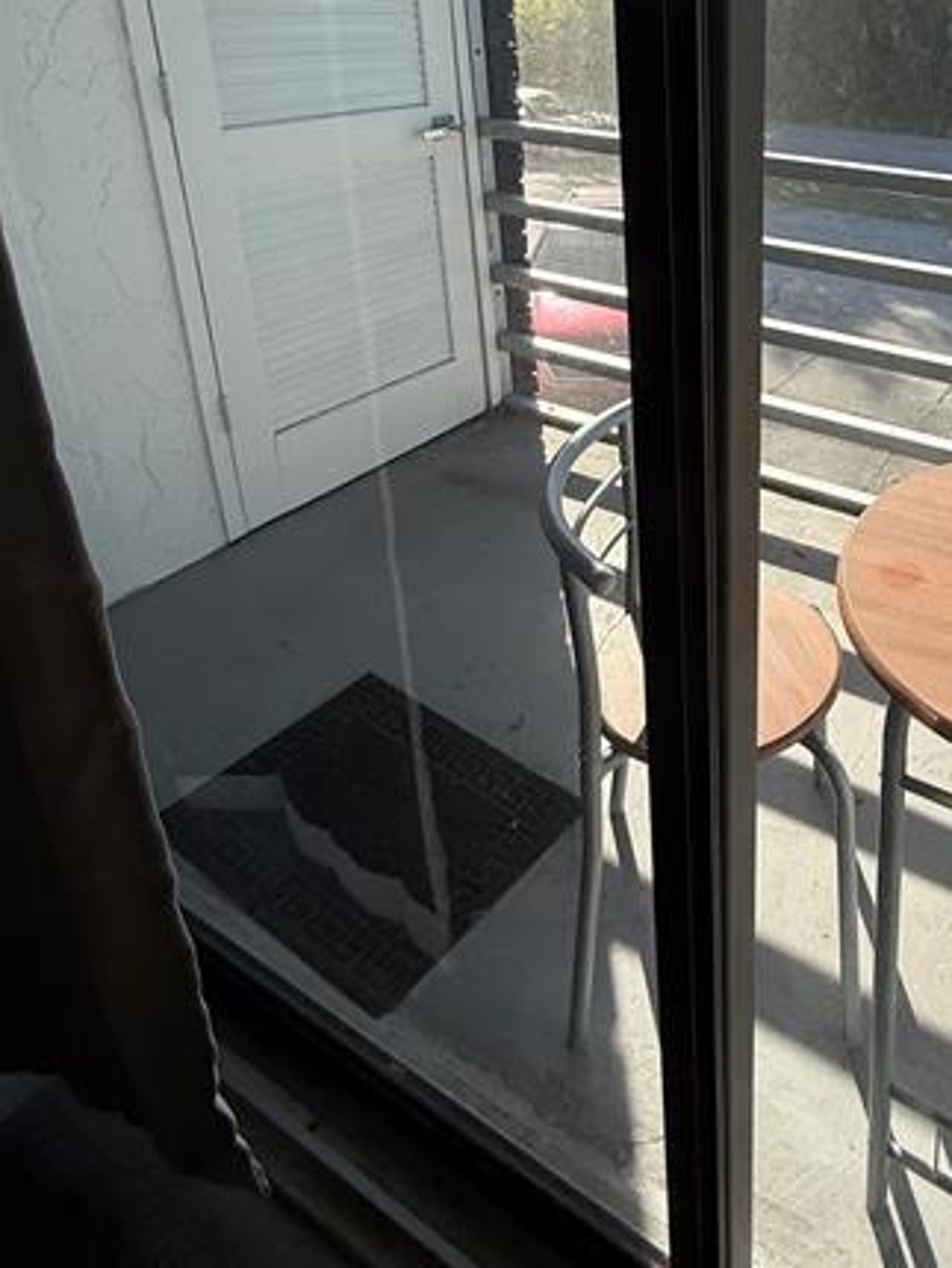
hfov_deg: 49.4
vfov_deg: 63.4
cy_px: 254
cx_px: 843
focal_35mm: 25
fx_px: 916
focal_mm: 2.22
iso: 64
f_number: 2.2
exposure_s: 1/679
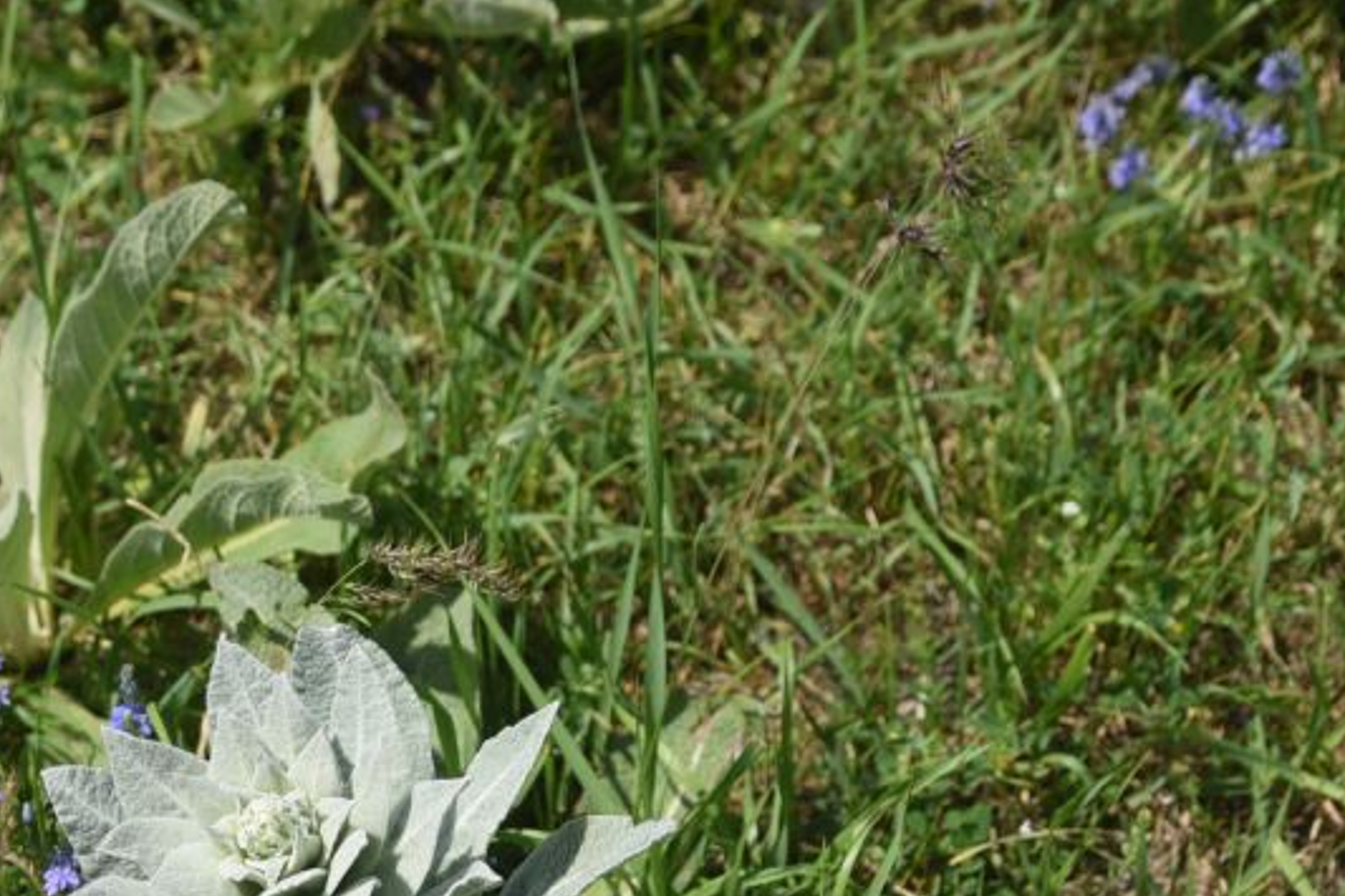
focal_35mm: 122
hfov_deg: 16.7
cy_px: 1071
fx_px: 4556
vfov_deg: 11.0
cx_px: 366
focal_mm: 50
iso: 125
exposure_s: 1/500
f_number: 7.1
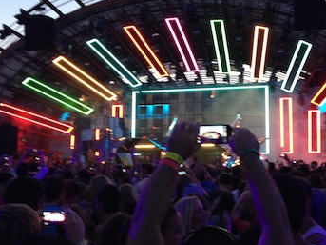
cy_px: 109
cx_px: 207
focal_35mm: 53
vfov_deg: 27.5
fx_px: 499
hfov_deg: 35.9
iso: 250
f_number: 2.4
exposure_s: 1/20
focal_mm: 4.13
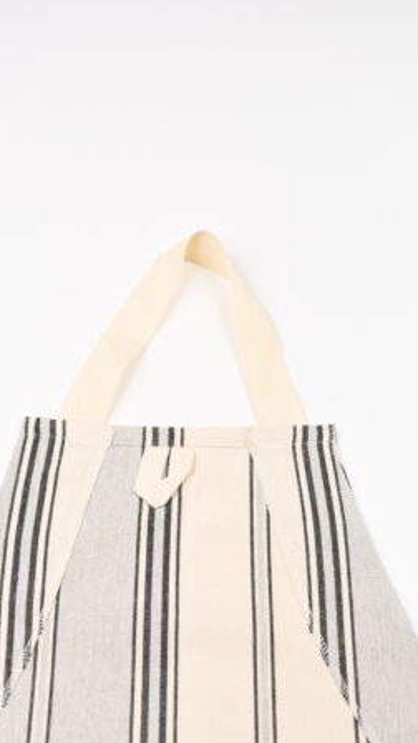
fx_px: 1182
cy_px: 372
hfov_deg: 20.0
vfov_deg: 34.9
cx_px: 191
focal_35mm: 60
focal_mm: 38
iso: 400
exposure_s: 1/50
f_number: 8
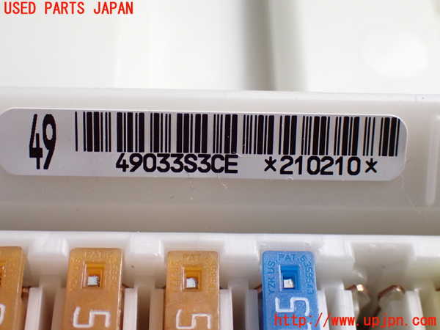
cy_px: 165
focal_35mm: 62
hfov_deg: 31.2
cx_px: 220
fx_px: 788
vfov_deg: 23.7
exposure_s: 1/100
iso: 800
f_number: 3.6
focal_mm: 11.09
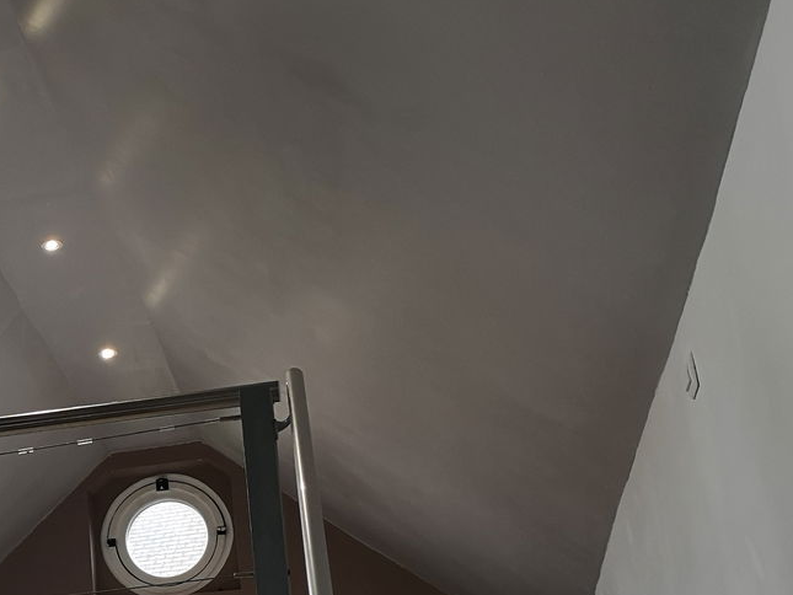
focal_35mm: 67
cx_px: -71
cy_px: 476
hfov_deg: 26.7
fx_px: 1535
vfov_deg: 21.7
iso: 64
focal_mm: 5.58
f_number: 1.8
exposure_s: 1/50
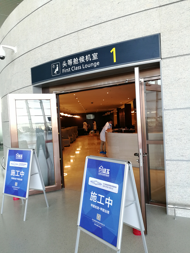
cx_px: 95
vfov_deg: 65.3
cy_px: 126
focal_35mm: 27
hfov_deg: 51.4
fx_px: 198
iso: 160
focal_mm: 3.84
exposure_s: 1/50
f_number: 2.2
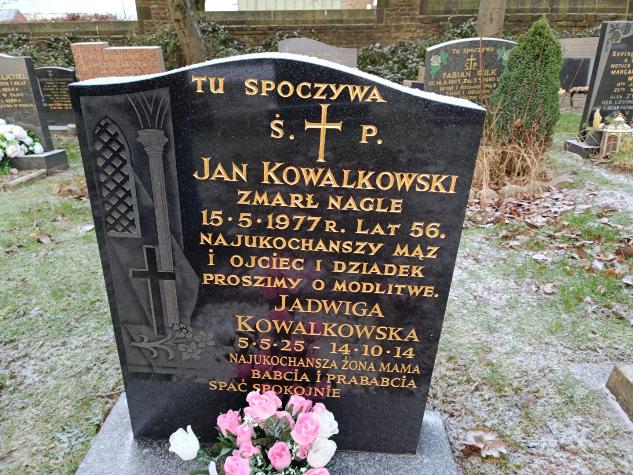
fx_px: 439
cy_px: 238
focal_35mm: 24
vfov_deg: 56.8
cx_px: 316
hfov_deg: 71.6
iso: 370
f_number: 1.88
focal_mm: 5.59
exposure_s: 1/101
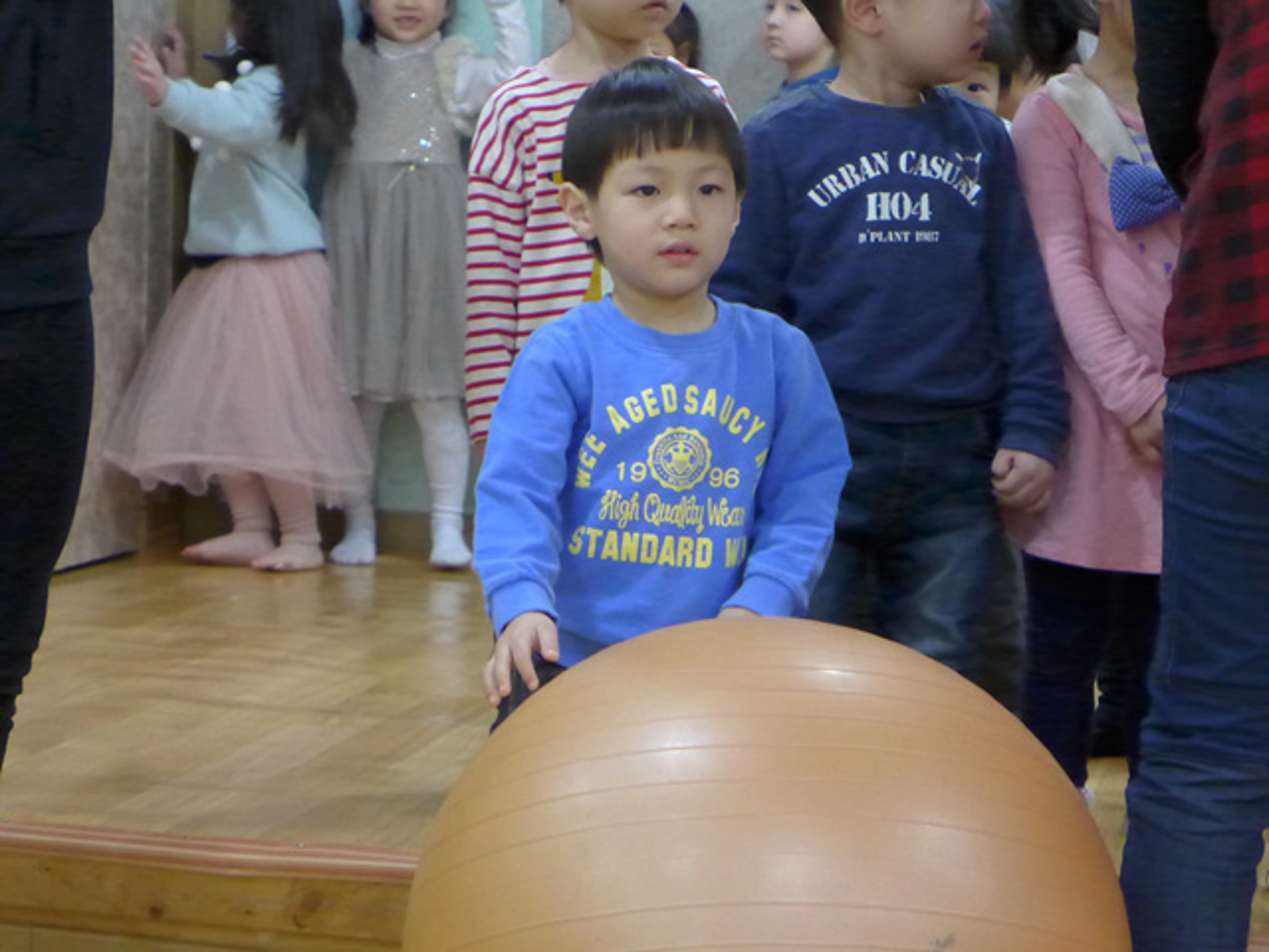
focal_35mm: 90
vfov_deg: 16.4
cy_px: 476
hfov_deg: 21.8
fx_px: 3299
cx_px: 634
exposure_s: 1/320
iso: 1600
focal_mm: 17.7
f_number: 2.3
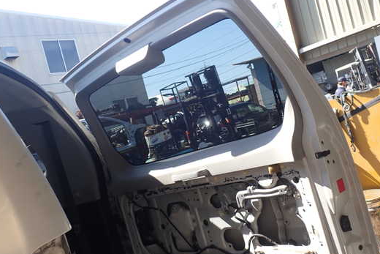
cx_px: 210
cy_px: 137
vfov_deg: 36.9
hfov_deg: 53.0
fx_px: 380
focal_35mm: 36
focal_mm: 5.4
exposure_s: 1/320
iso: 100
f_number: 3.2
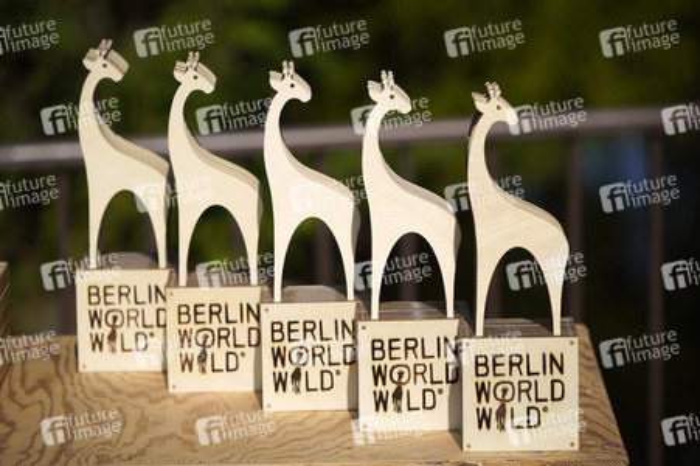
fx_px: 3070
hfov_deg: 13.0
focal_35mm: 158
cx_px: 350
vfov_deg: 8.7
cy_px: 233
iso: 100
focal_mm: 158
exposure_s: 1/1250
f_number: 5.6
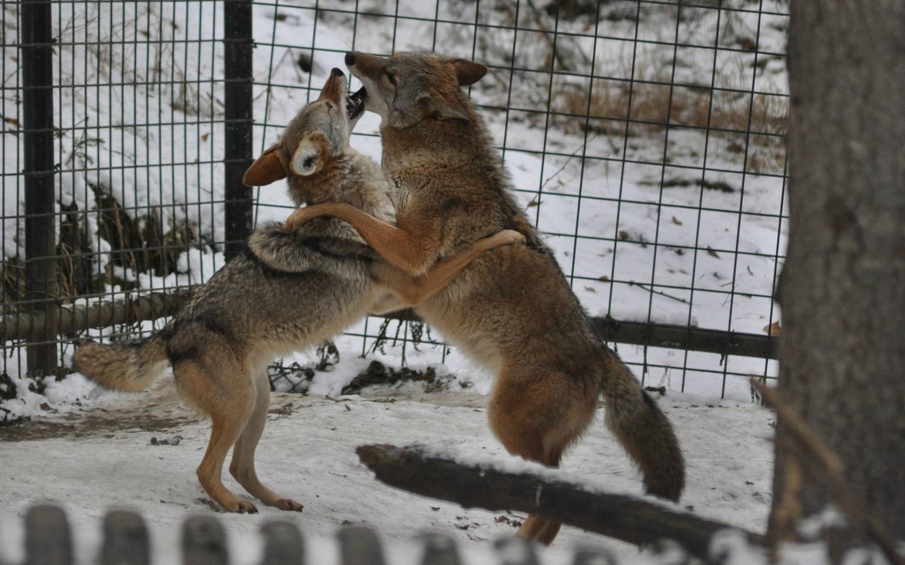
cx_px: 462
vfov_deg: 4.1
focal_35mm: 322
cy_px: 253
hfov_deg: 6.5
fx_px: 7930
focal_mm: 195
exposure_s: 1/640
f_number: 4.8
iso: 800
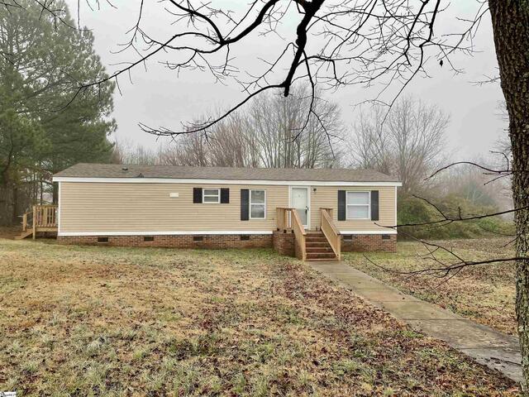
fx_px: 382
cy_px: 198
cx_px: 264
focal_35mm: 25
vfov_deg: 54.9
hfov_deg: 69.4
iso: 32
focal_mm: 5.1
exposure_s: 1/300
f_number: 1.6
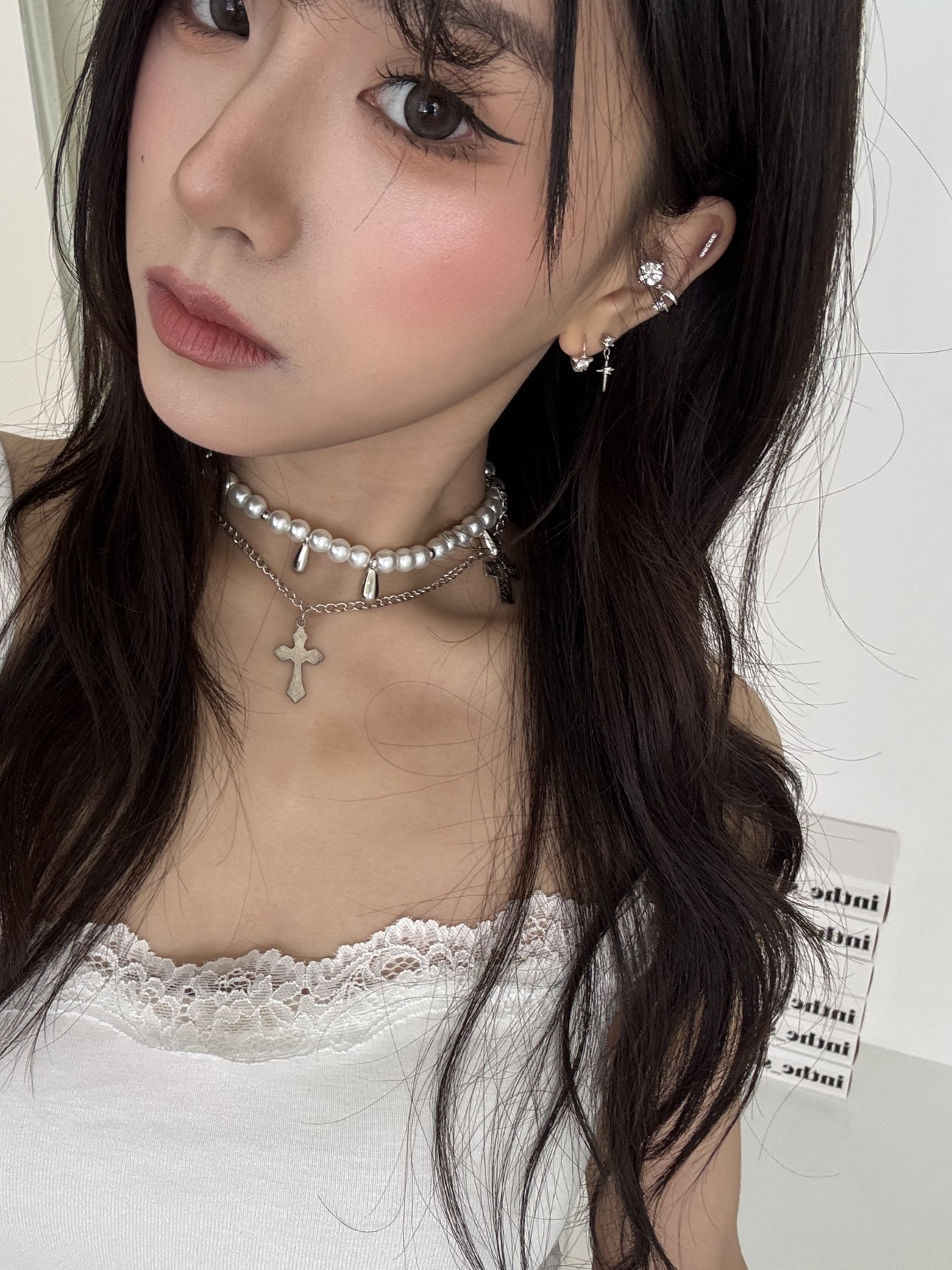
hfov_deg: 43.8
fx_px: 1173
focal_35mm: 32
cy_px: 635
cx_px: 360
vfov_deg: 56.8
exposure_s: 1/64
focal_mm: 2.69
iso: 80
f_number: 1.9
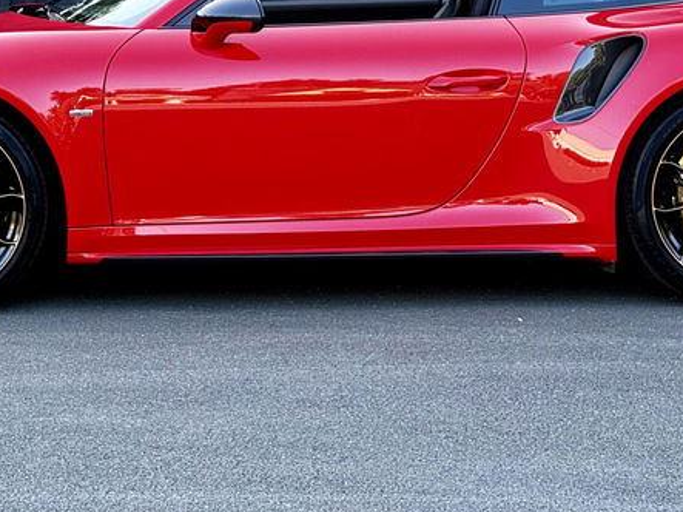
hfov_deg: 11.1
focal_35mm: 178
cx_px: 355
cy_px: 113
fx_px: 3511
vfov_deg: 8.3
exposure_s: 1/99
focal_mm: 9
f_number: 2.8
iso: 100
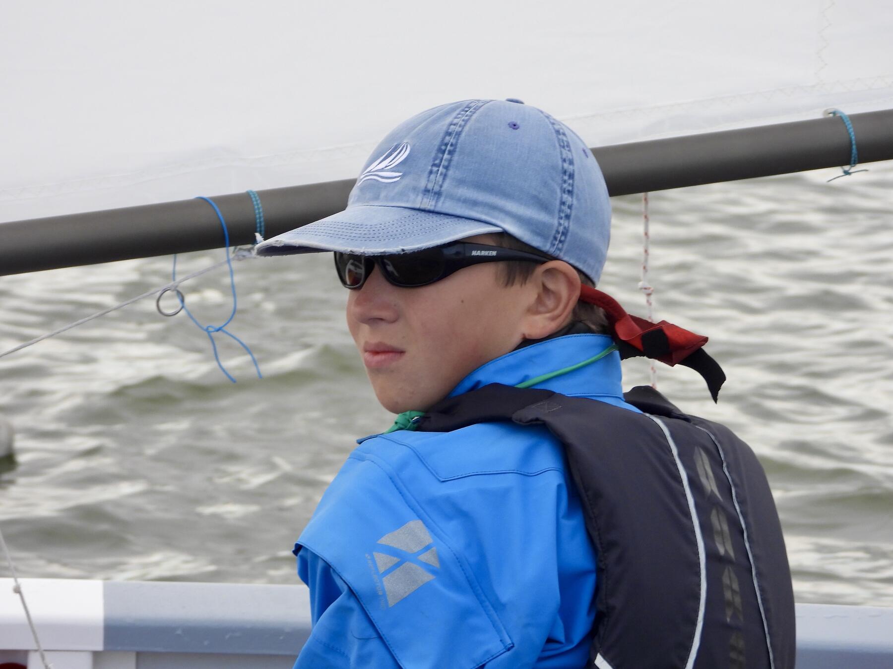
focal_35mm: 215
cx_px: 446
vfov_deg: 6.9
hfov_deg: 9.2
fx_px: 5546
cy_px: 334
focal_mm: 38.6
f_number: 4.5
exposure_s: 1/320
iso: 200
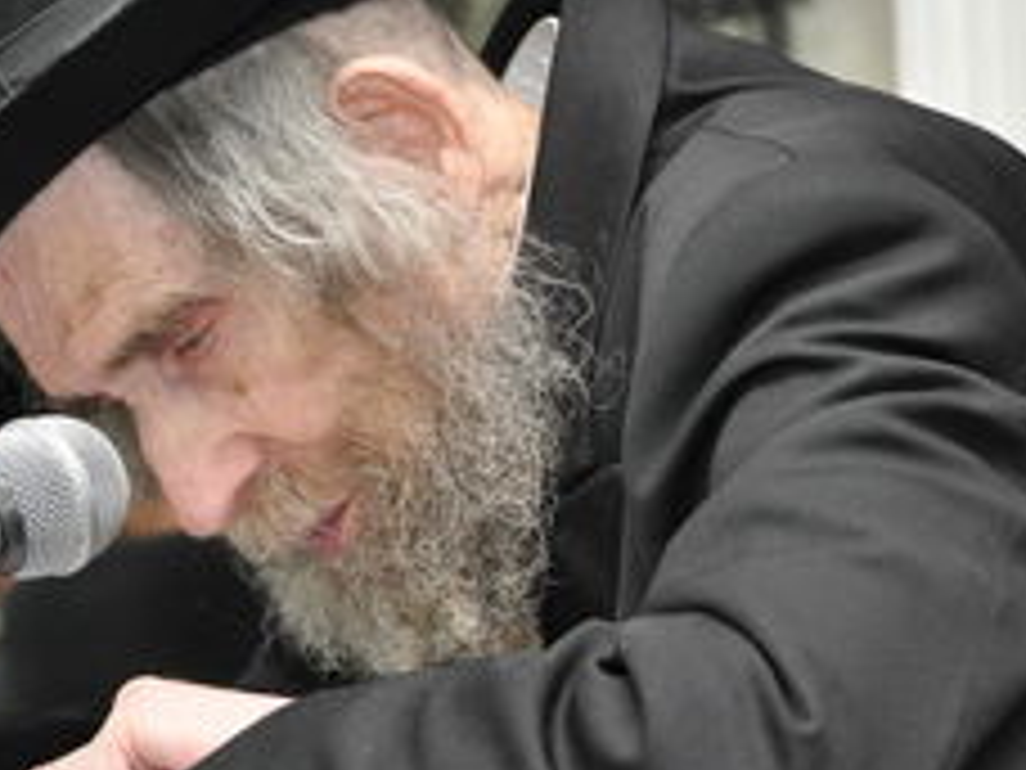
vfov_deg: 8.4
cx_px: 270
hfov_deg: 11.1
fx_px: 5246
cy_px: 304
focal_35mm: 177
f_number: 5
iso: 800
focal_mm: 70
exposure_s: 1/60
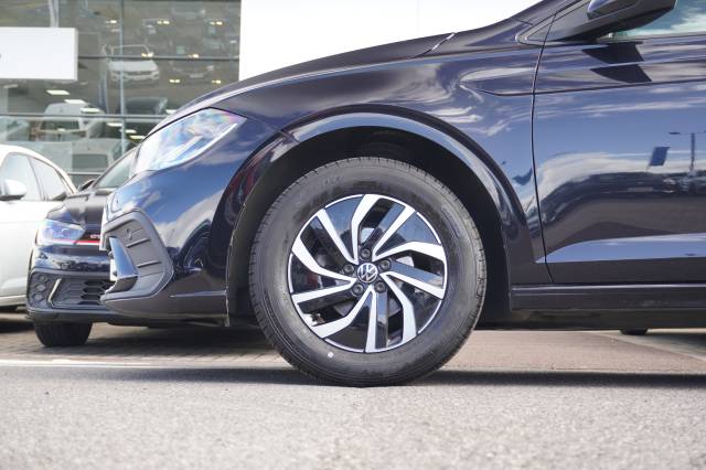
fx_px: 1029
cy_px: 235
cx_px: 353
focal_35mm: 52
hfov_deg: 37.9
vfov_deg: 25.7
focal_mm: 35
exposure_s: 1/60
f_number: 5
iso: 160
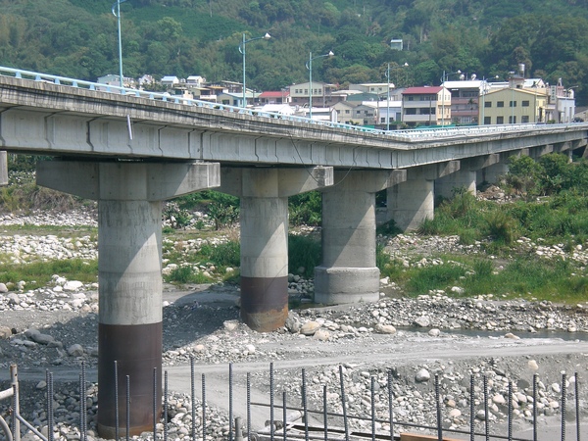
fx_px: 1699
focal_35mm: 100
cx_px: 294
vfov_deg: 14.8
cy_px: 220
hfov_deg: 19.6
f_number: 5.4
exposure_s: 1/250
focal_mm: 16.51
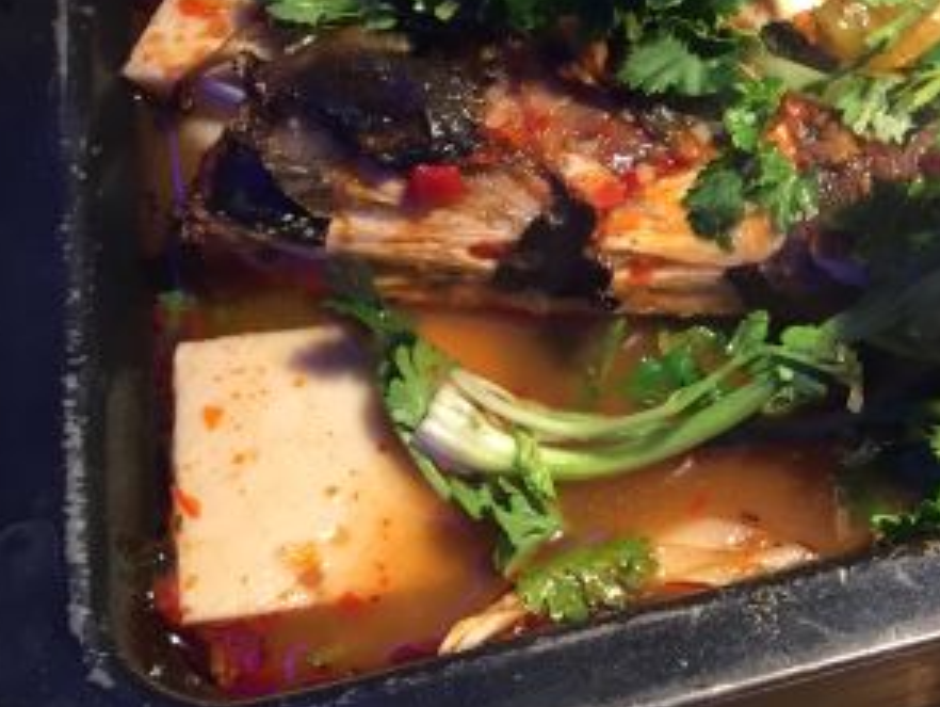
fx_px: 1875
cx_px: 1017
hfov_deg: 26.1
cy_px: 50
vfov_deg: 20.8
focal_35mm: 69
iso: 100
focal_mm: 4.15
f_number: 2.2
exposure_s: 1/33
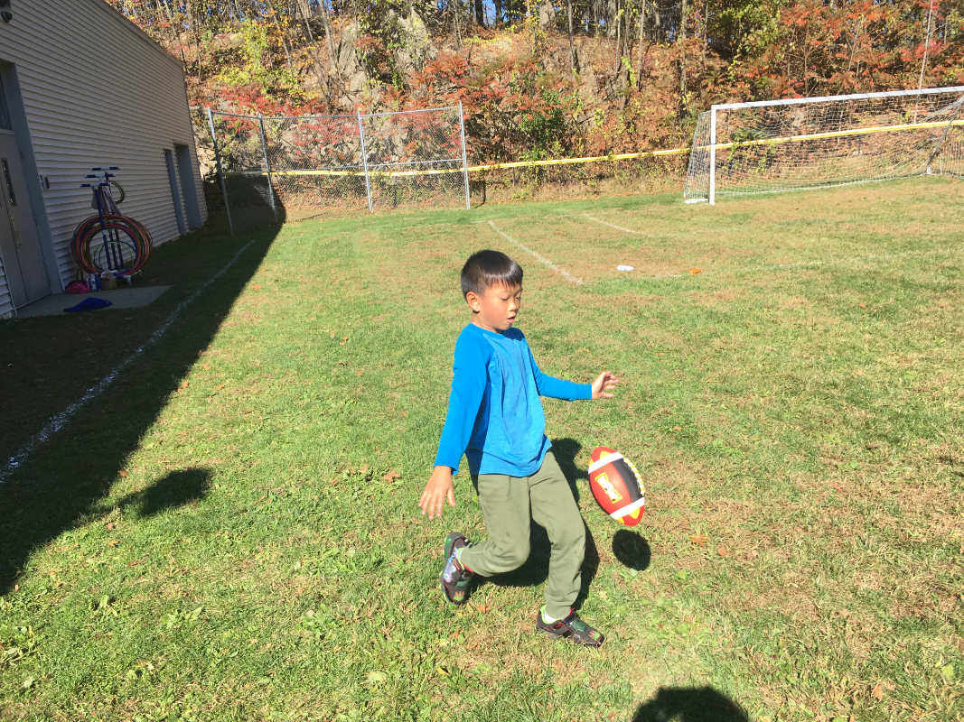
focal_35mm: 29
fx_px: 808
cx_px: 482
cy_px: 361
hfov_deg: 61.7
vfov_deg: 48.2
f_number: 2.2
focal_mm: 4.15
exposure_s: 1/827
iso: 25
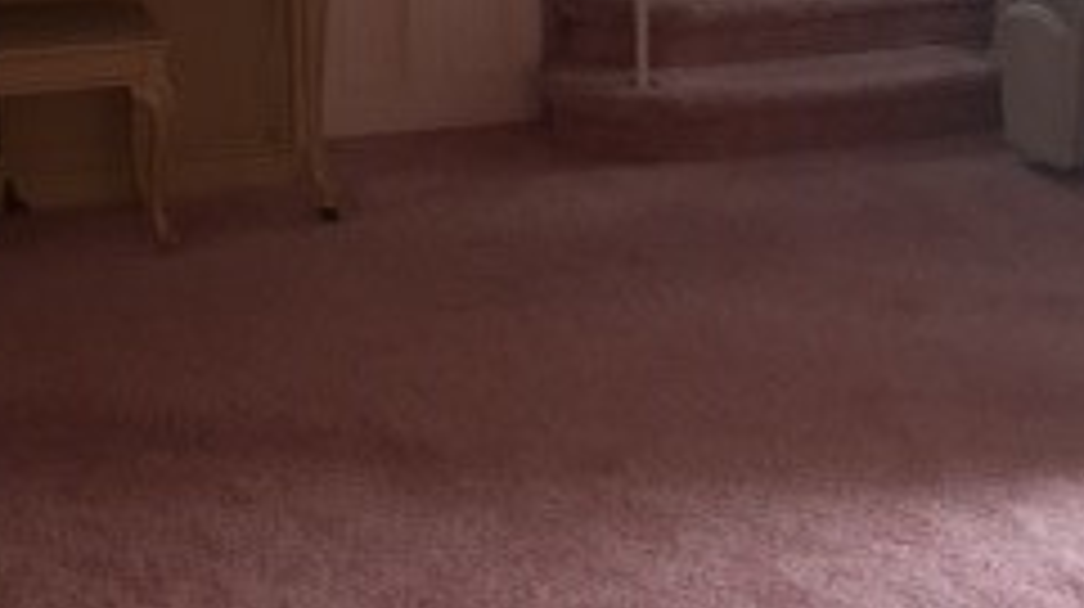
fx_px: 2412
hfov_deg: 25.3
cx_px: 652
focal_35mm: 84
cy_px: 63
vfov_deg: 14.2
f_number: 2.2
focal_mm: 4.15
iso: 40
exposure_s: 1/120
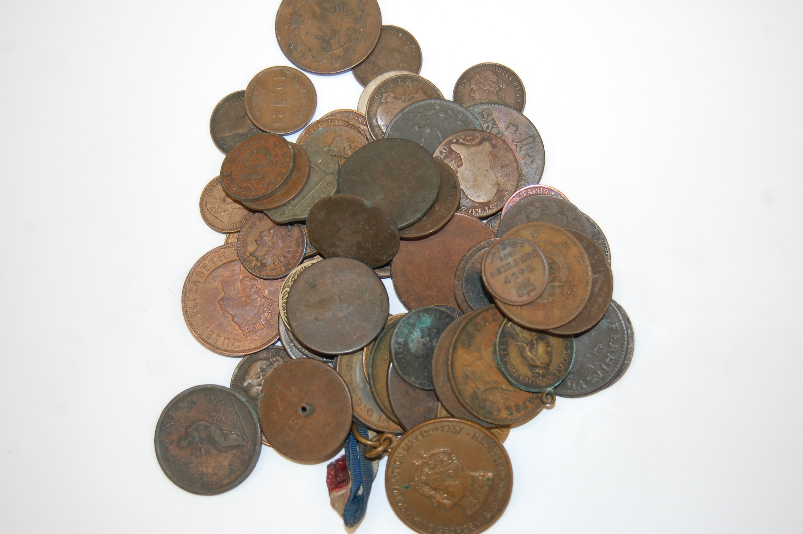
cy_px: 267
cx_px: 402
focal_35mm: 57
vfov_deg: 23.7
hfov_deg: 35.1
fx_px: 1270
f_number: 5
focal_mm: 38
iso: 400
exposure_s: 1/60
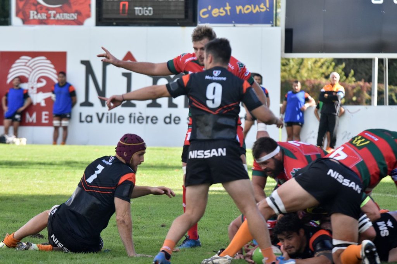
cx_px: 198
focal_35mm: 292
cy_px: 132
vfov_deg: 4.7
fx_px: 3224
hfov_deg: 7.0
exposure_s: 1/1600
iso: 1000
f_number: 6.3
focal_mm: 195
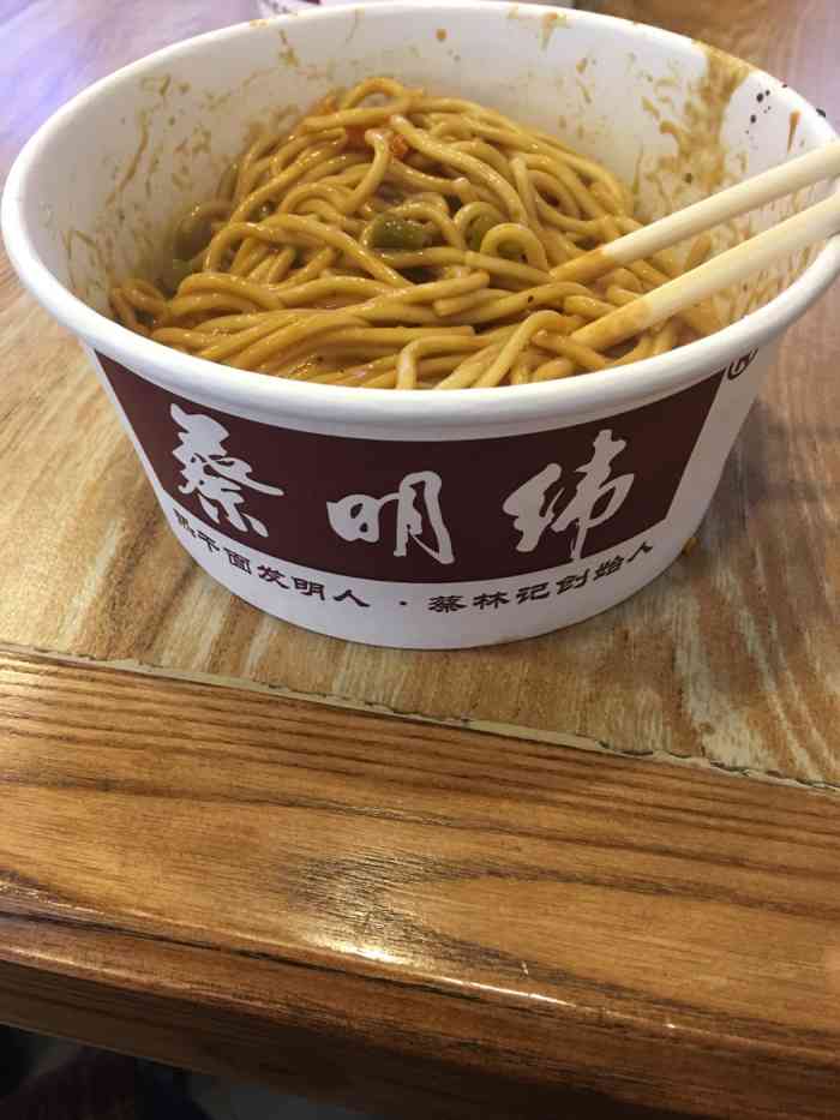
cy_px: 560
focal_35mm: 29
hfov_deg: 48.2
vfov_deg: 61.7
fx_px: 938
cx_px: 420
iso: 80
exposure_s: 1/17
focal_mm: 4.15
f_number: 2.2
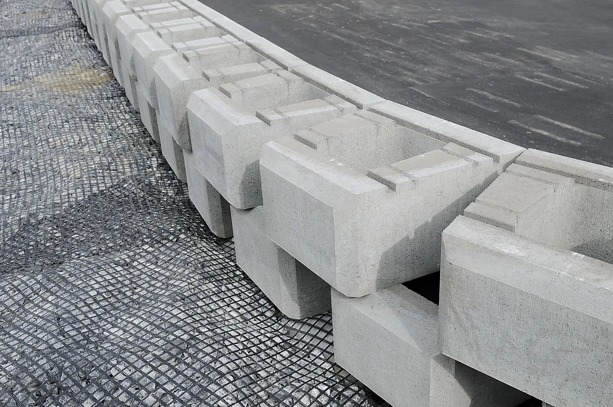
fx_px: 612
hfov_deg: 53.2
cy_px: 204
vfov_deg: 36.8
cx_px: 306
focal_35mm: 36
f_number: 8
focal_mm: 24
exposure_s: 1/200
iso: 200
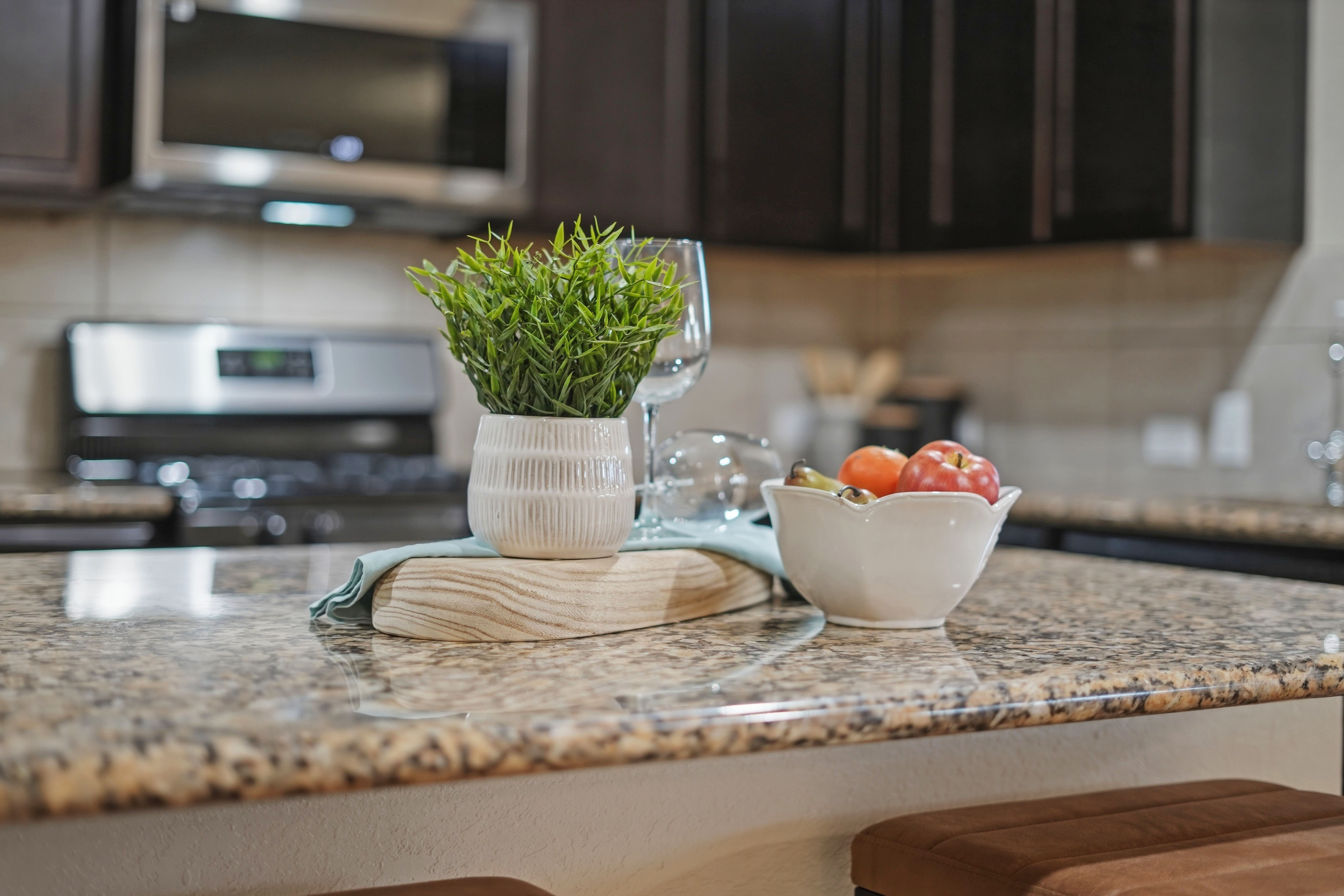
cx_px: 672
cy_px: 448
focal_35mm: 50
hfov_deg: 39.6
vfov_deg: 27.0
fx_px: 1867
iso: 320
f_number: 2
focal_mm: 50
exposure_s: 1/100
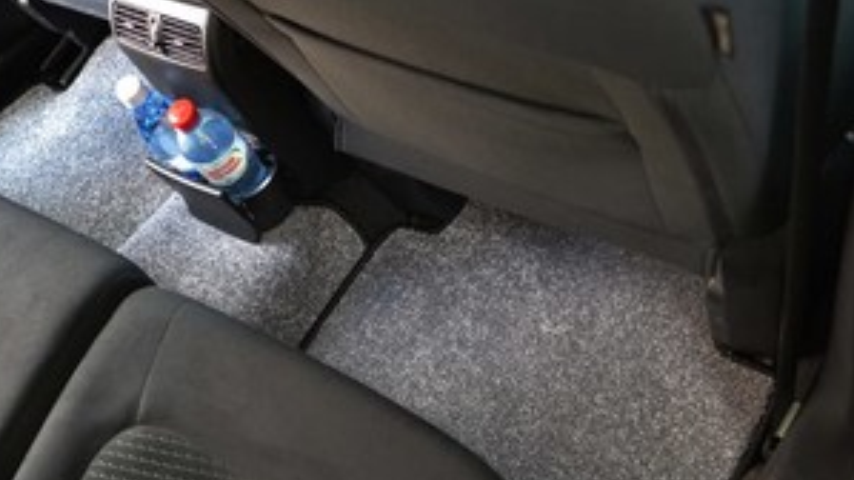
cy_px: 257
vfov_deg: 27.1
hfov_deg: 45.7
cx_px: 283
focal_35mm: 44
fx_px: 996
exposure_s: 1/30
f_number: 3.8
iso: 2000
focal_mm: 20
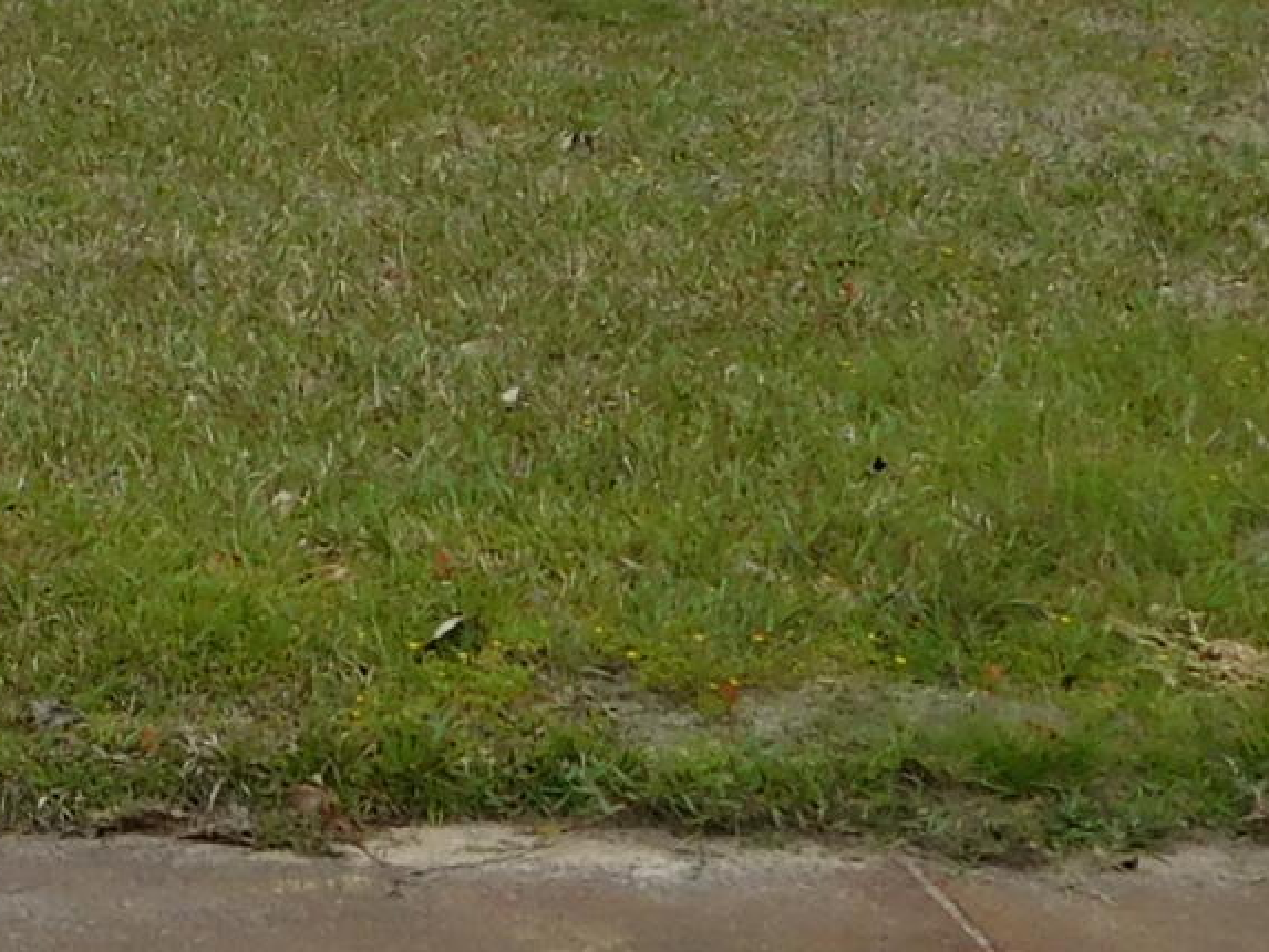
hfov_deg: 11.8
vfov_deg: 9.3
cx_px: -857
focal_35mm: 157
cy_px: -255
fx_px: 5757
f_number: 6.4
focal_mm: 5.3
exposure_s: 1/500
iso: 125
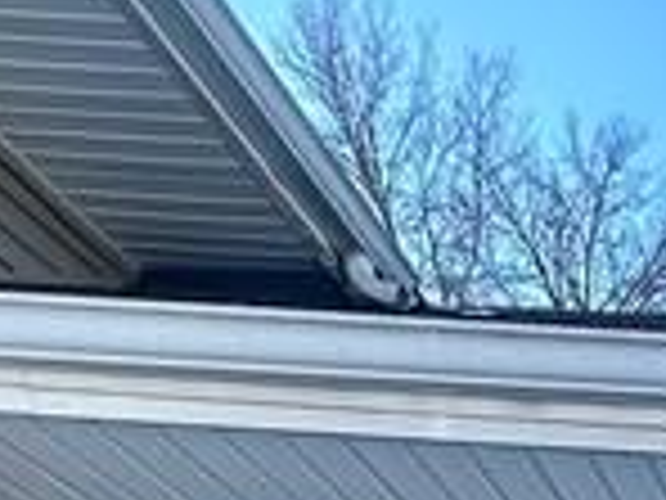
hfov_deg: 16.8
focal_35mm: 97
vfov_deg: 12.2
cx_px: 1202
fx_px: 1866
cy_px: 1198
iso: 40
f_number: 2.2
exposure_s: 1/556
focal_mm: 2.22
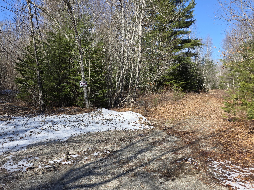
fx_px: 198
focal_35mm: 27
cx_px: 110
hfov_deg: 65.1
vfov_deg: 51.3
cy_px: 100
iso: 80
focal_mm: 6.3
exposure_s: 1/3436
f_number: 1.7
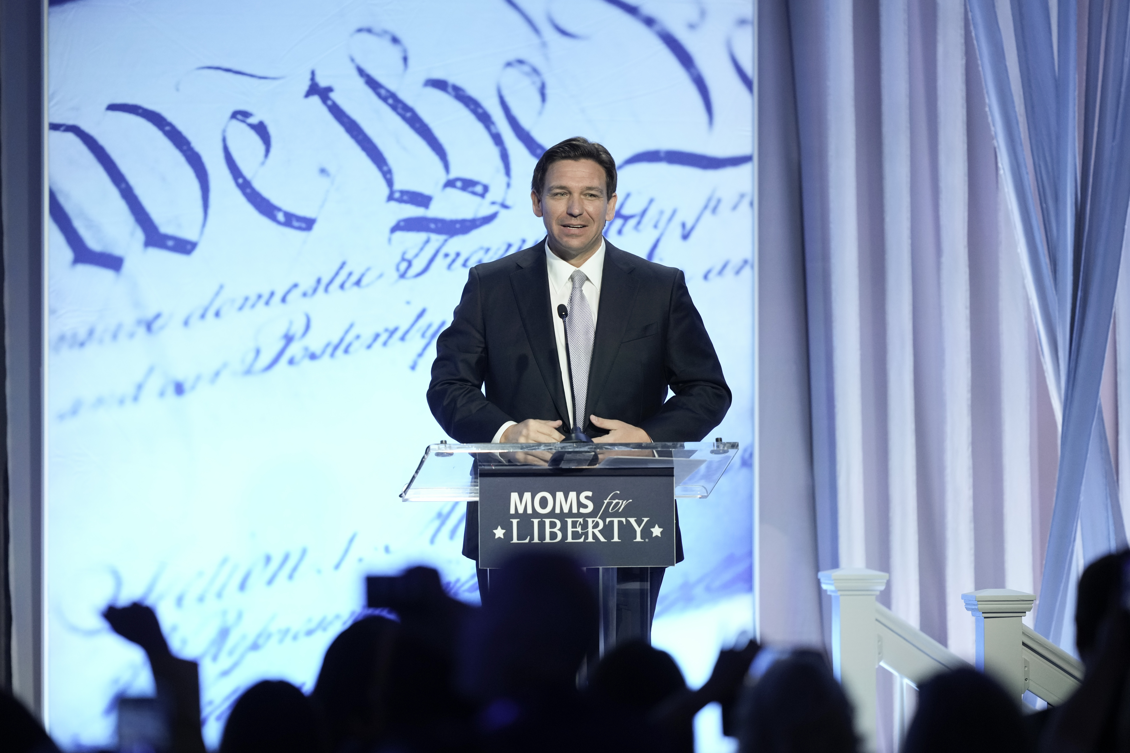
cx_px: 565
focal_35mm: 400
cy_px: 376
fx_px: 12555
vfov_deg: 3.4
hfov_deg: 5.2
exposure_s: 1/640
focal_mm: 400
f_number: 2.8
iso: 2000
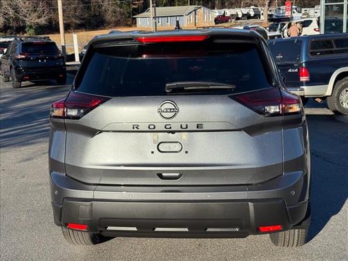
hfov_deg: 39.7
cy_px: 130
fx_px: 483
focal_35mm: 48
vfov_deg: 30.3
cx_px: 174
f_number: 1.78
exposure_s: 1/4049
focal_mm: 6.76
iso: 64
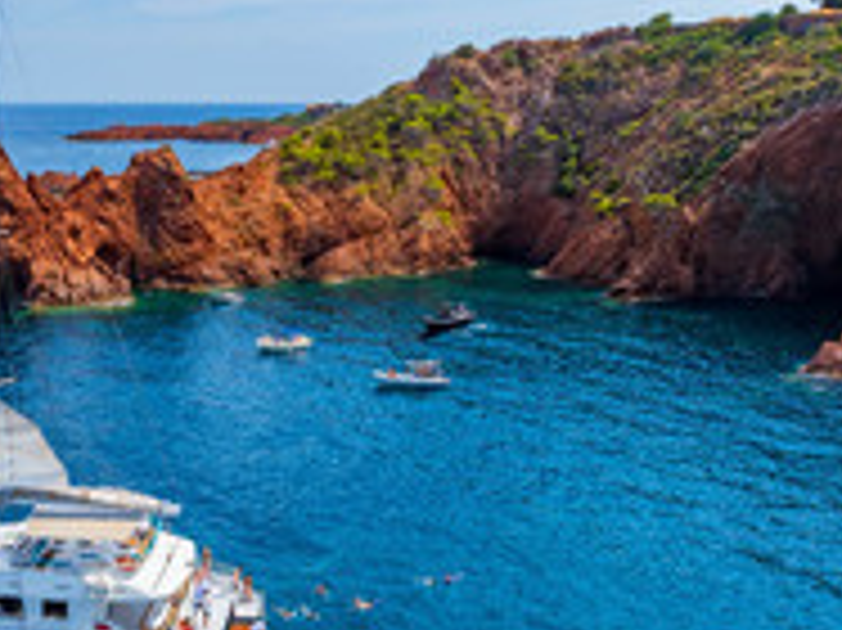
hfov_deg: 38.3
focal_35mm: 48
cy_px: 400
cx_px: 176
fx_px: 1167
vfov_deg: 30.1
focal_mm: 12.3
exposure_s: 1/160
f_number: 11
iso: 100
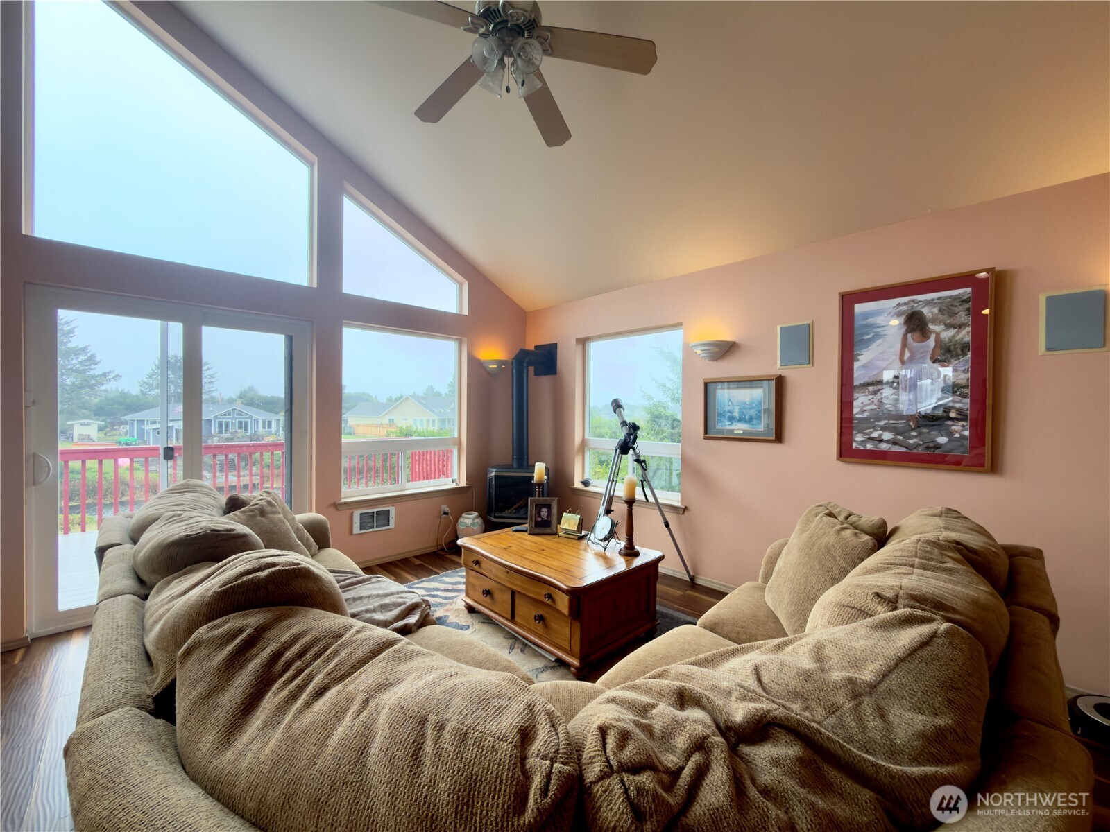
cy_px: 416
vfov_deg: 85.7
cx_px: 555
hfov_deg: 102.1
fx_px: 449
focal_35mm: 14
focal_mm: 2.22
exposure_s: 1/120
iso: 64
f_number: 2.2
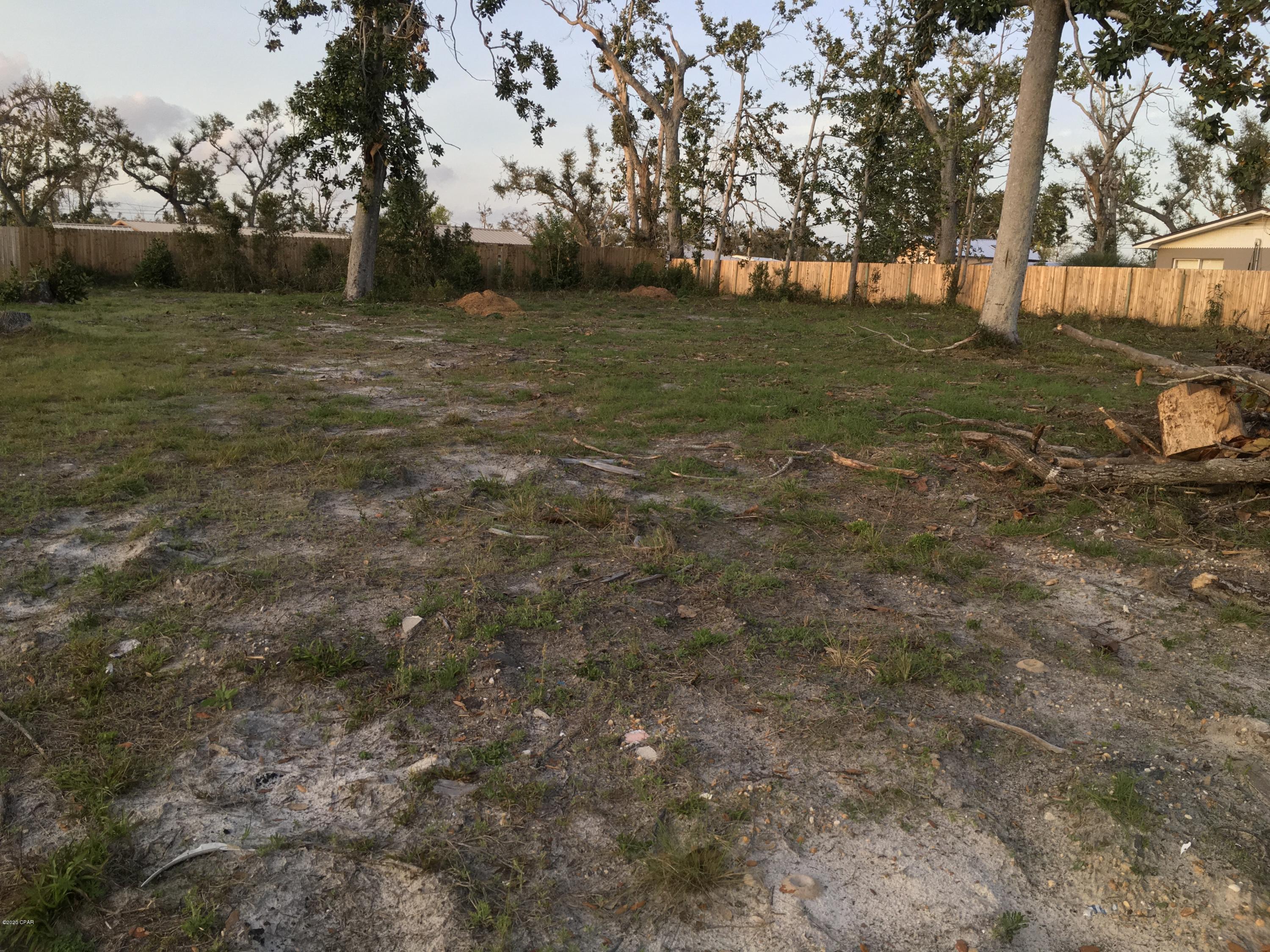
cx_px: 635
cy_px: 476
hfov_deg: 61.7
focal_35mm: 29
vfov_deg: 48.2
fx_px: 1064
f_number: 2.2
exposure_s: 1/120
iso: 40
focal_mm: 4.15
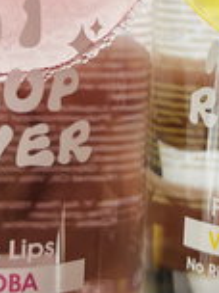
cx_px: 163
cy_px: 11
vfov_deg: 20.9
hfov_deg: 16.2
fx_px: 768
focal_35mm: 91
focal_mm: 5.7
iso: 50
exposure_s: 1/478
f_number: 1.5
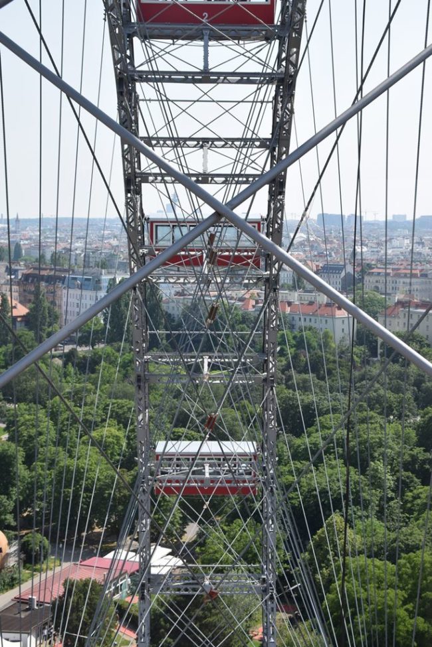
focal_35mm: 57
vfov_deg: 35.1
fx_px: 1026
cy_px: 324
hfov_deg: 23.8
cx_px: 216
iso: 200
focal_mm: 38
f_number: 8
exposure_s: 1/320
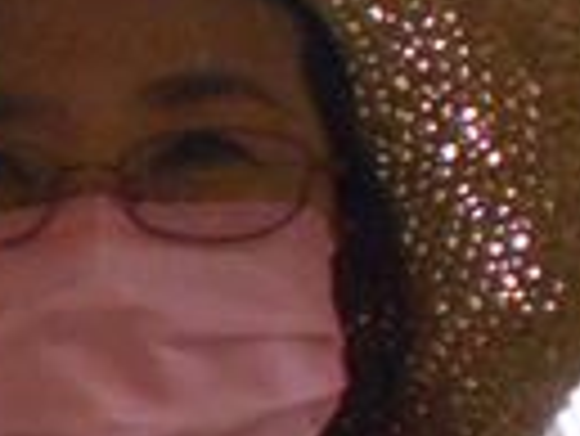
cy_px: 530
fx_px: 2331
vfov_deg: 10.5
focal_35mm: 139
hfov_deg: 12.5
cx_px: -589
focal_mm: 5.1
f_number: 3.4
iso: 800
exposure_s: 1/125
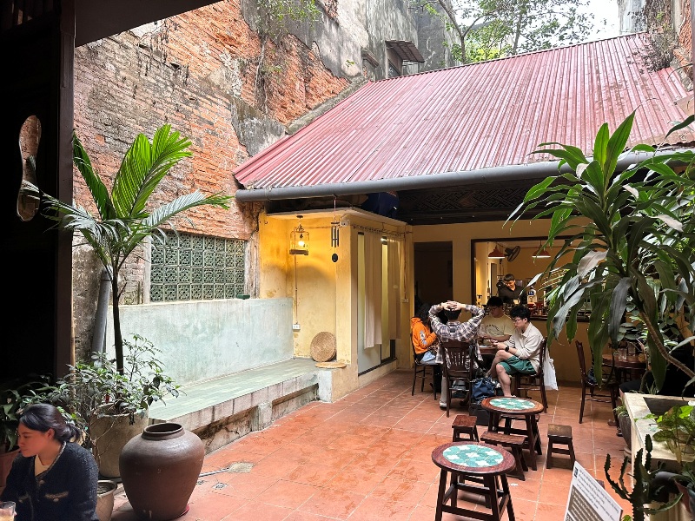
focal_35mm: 24
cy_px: 260
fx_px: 482
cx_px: 348
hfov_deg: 71.6
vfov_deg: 56.8
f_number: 1.78
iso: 125
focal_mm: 6.86
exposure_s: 1/100
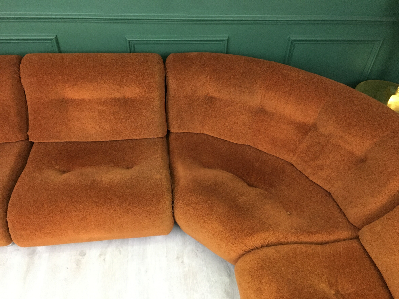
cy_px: 150
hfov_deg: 61.7
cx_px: 200
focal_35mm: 29
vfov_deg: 48.2
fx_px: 334
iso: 200
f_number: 2.2
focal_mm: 4.15
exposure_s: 1/17
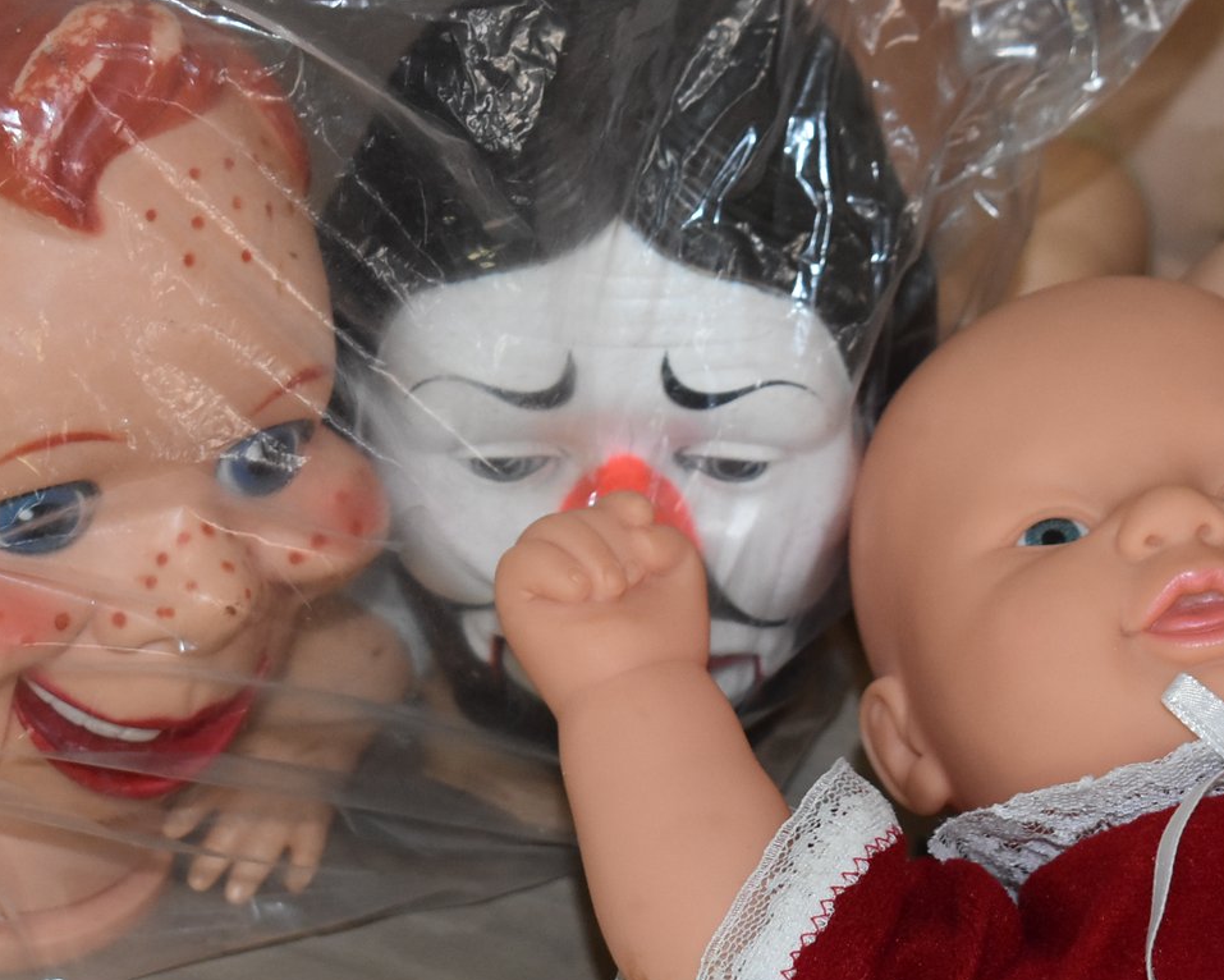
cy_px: 455
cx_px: 303
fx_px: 4167
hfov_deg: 16.6
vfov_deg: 13.4
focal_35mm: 115
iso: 1600
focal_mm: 46
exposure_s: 1/80
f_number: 5.3
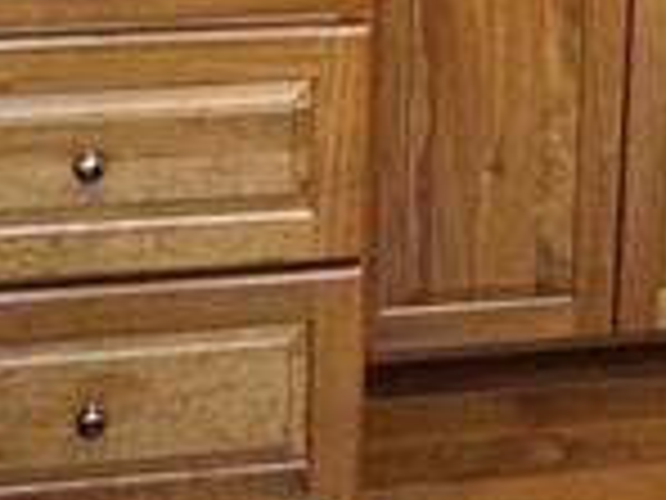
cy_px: -516
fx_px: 1866
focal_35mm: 97
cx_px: 392
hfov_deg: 20.2
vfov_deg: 13.1
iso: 250
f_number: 2.2
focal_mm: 2.22
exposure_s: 1/60
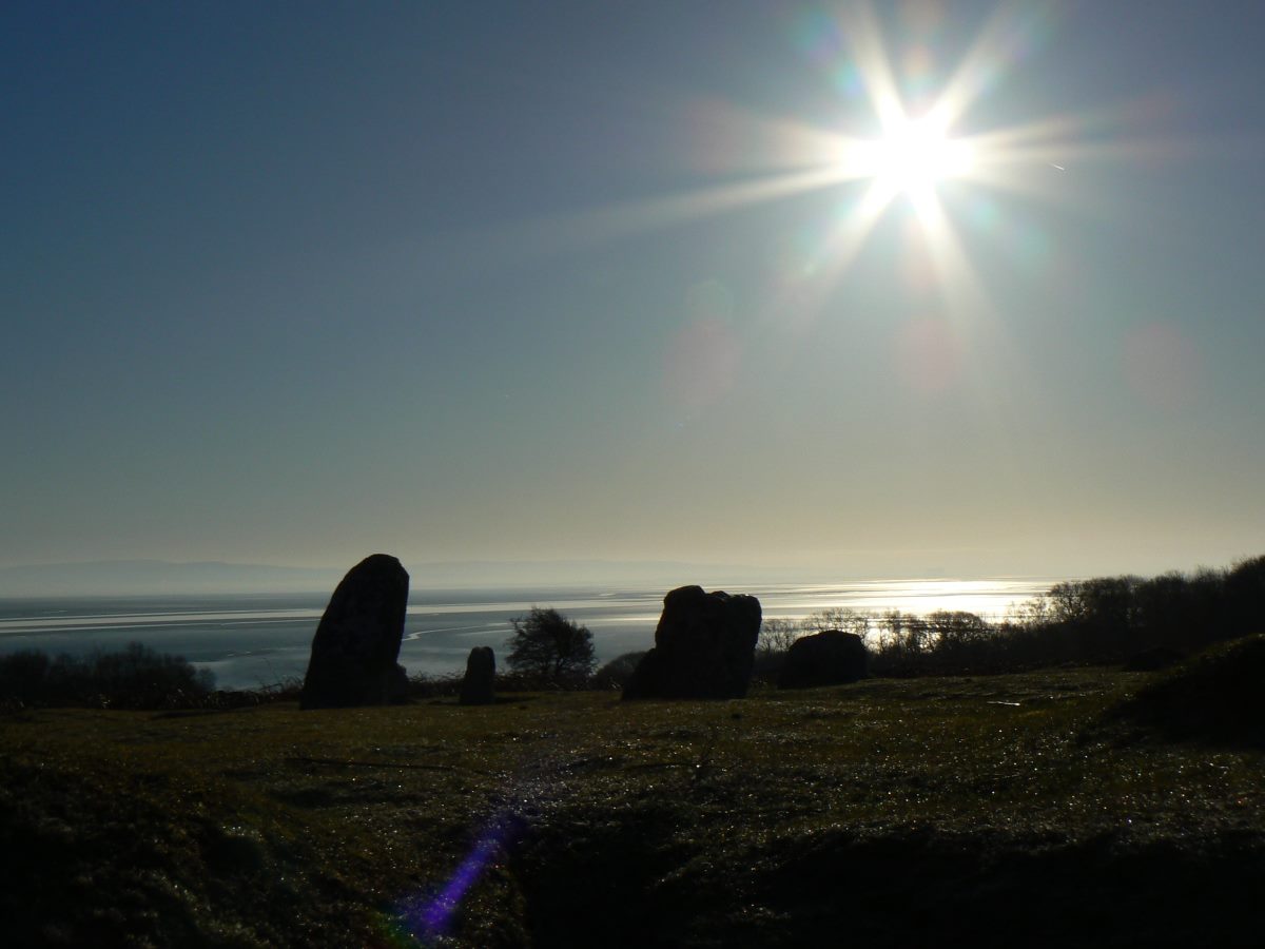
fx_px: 1791
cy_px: 474
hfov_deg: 38.9
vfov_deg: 29.7
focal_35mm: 49
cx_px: 632
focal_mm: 8.2
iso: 80
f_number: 8
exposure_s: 1/1600
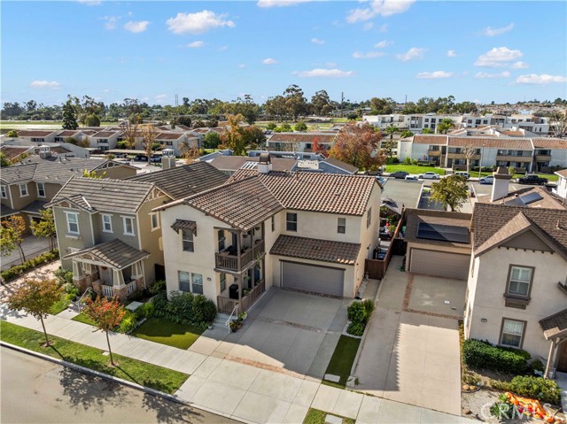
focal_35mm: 24
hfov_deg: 71.6
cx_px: 284
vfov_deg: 56.8
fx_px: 393
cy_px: 212
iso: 100
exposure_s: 1/1000
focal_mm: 12.29
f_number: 4.5
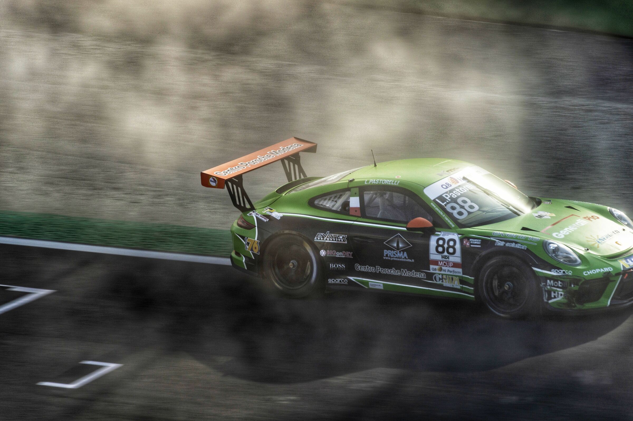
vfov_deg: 8.7
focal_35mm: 158
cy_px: 210
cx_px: 316
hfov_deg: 13.1
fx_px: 2767
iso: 100
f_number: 6.3
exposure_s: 1/400
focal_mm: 105
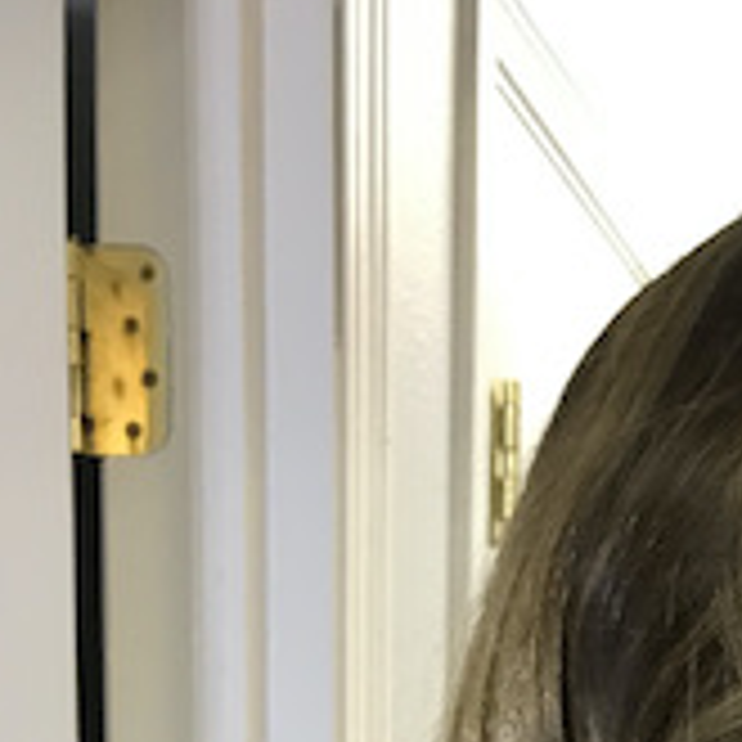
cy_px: 1331
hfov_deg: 18.3
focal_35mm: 90
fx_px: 2183
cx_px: 899
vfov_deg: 16.3
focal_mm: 3.99
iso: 50
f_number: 1.8
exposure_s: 1/15
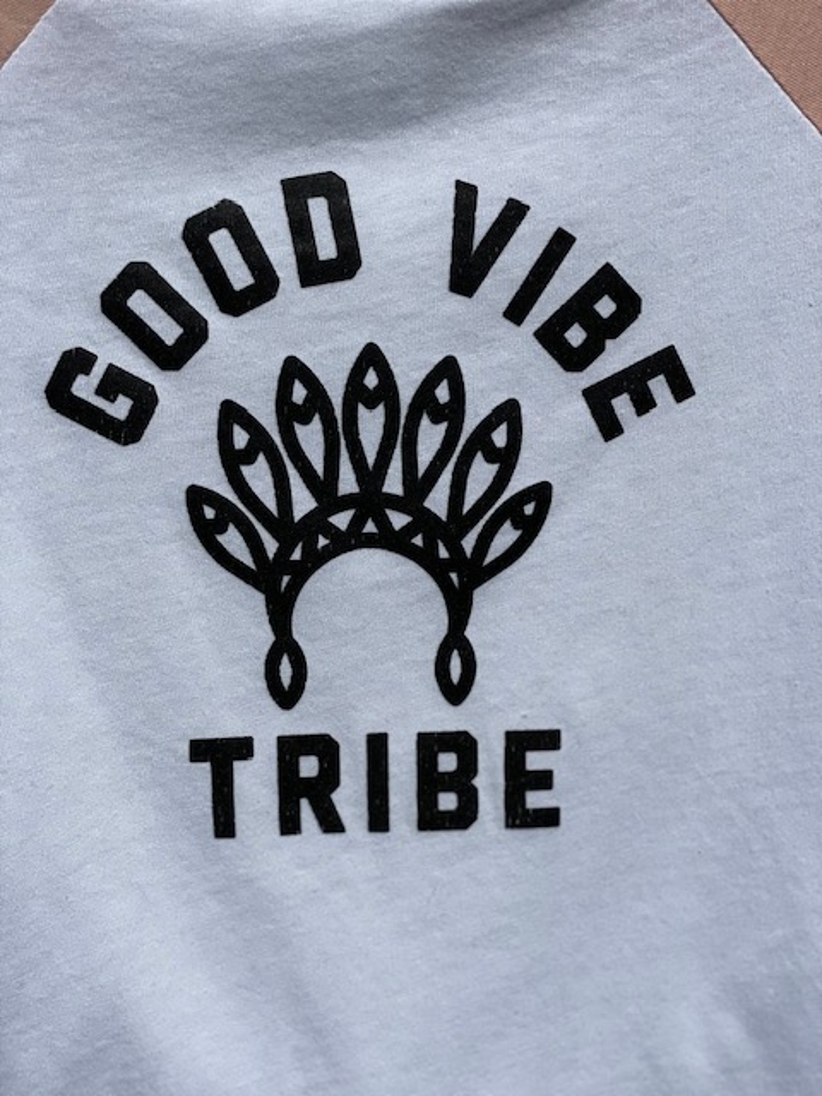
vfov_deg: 36.8
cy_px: 548
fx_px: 1646
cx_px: 411
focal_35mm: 52
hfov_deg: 28.0
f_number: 2
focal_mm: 6
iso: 25
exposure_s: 1/7937
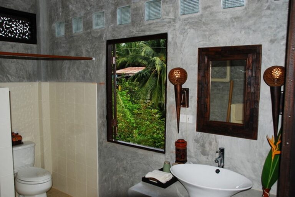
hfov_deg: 61.9
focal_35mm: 30
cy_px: 98
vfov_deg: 43.7
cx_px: 148
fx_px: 246
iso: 200
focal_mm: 20
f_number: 9
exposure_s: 1/200
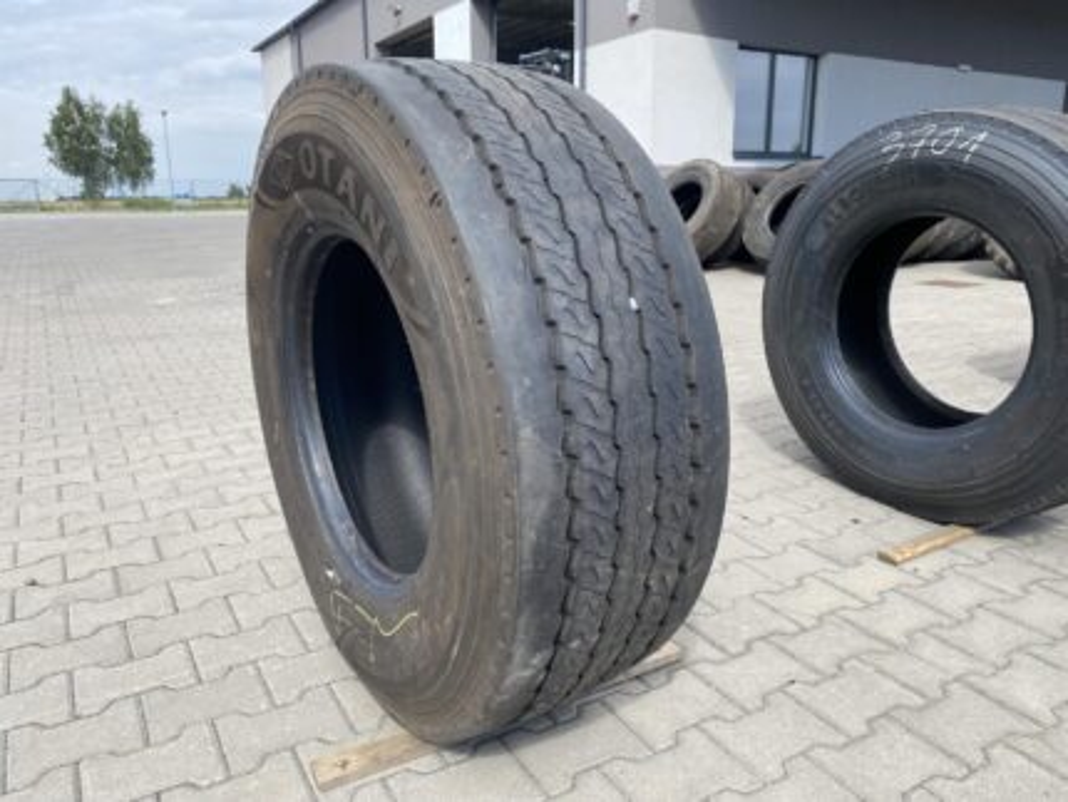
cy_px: 401
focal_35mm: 26
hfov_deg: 67.3
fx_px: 803
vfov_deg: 53.1
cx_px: 534
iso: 32
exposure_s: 1/1272
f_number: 1.8
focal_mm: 4.25
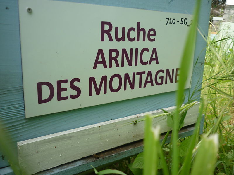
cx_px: 117
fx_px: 223
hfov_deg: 55.4
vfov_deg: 42.9
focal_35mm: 33
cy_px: 88
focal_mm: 5.5
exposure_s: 1/250
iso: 80
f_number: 2.8
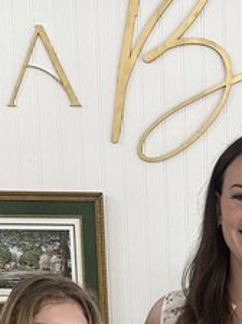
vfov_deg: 16.0
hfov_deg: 12.7
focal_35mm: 114
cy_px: 470
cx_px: 279
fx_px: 1066
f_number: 1.78
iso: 100
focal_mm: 6.86
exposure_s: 1/120
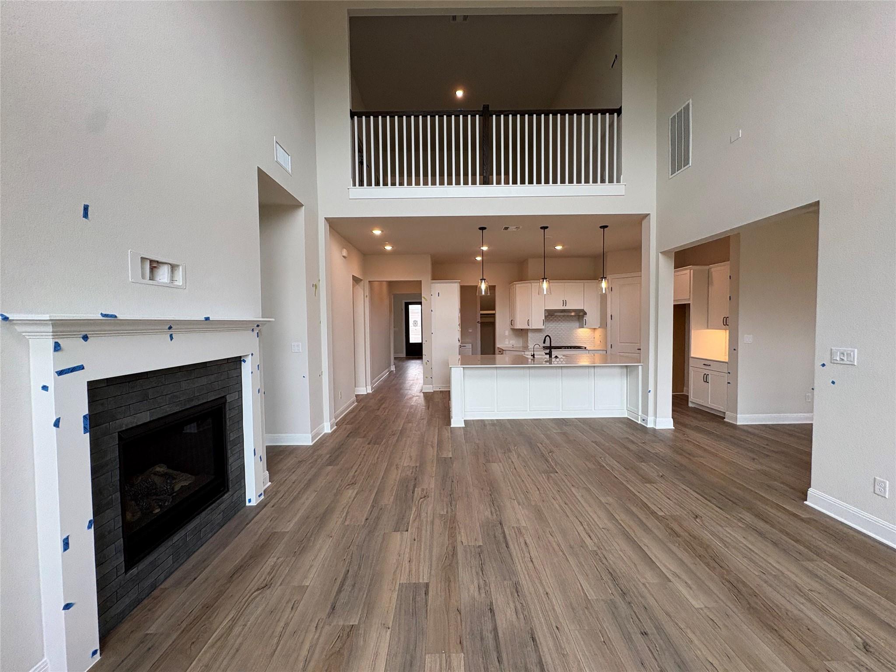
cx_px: 448
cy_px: 336
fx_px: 362
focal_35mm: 14
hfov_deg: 102.1
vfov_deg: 85.7
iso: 50
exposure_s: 1/120
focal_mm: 2.22
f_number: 2.2
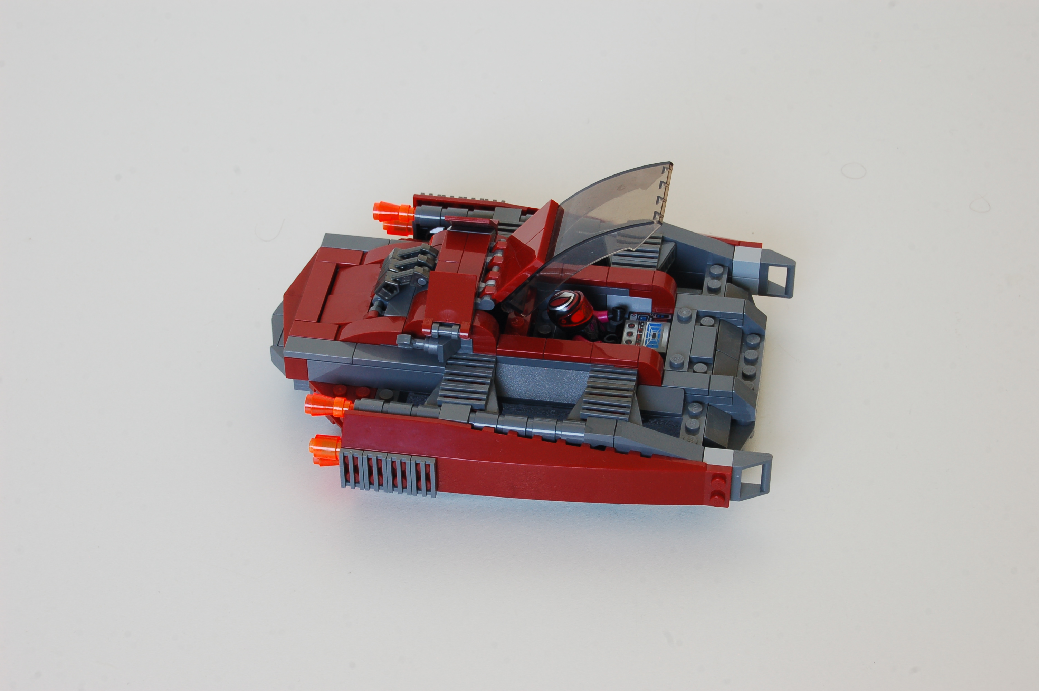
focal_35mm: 82
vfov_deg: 16.5
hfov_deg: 24.6
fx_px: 2379
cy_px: 346
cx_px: 520
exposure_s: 1/2
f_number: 14
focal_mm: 55
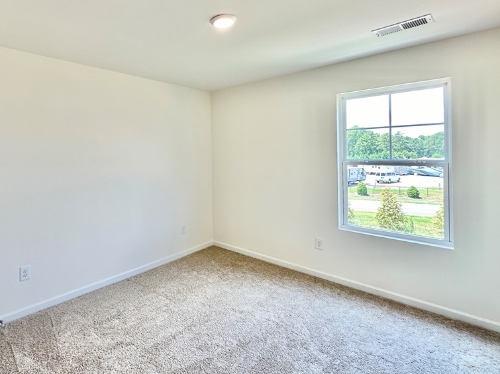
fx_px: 274
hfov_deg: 82.3
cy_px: 154
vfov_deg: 68.1
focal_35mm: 19
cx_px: 175
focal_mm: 2.22
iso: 64
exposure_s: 1/120
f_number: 2.2
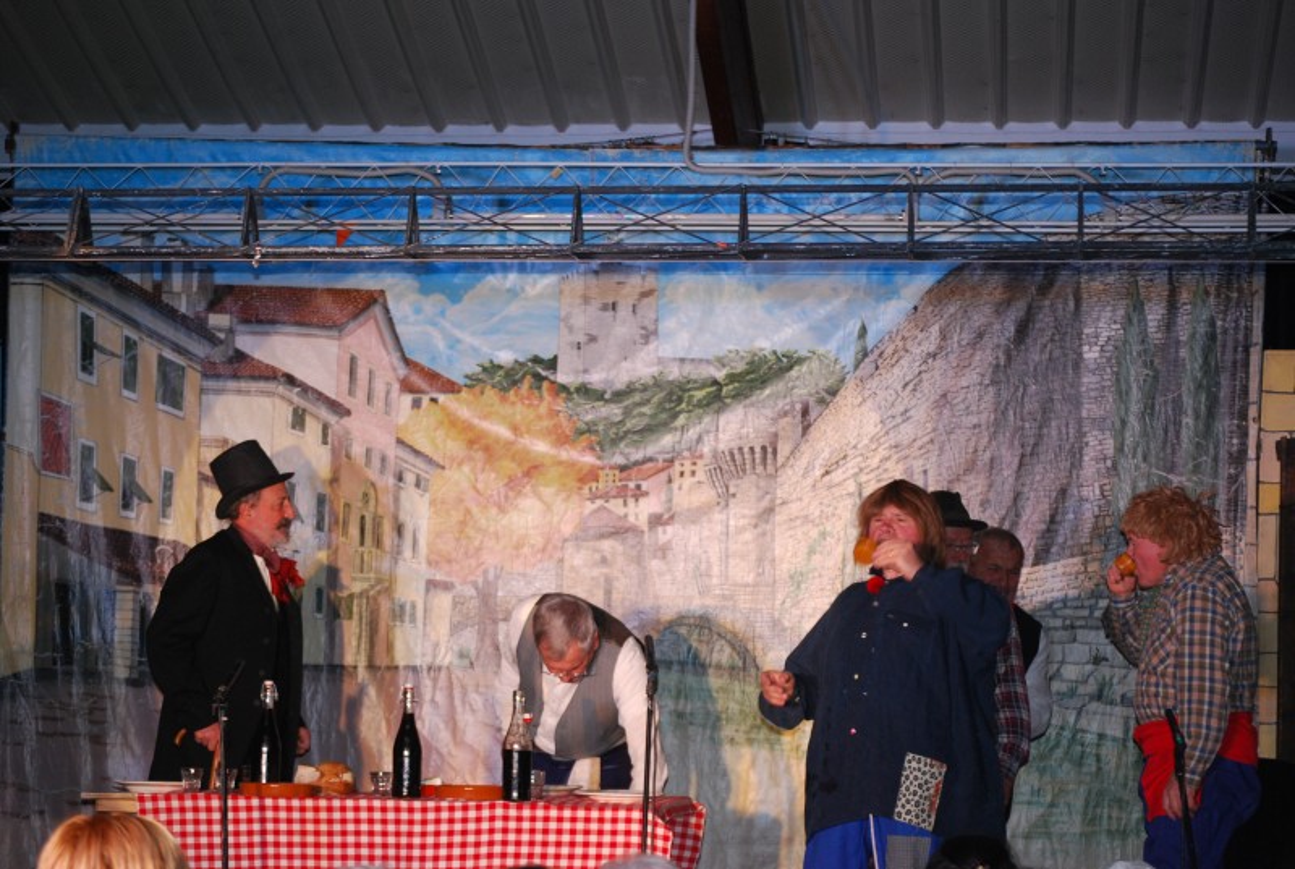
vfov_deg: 13.9
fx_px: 3569
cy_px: 434
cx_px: 648
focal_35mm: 99
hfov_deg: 20.6
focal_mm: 66
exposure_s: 1/60
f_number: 4.2
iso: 500
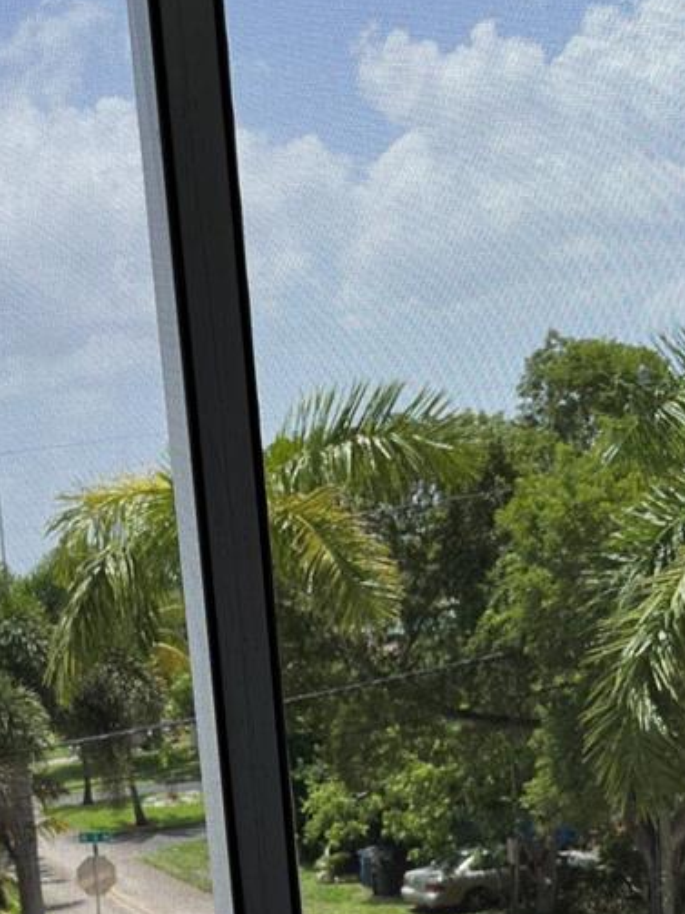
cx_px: 160
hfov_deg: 23.4
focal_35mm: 62
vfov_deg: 28.9
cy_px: 952
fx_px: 1637
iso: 50
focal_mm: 5.1
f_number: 1.6
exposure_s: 1/2688
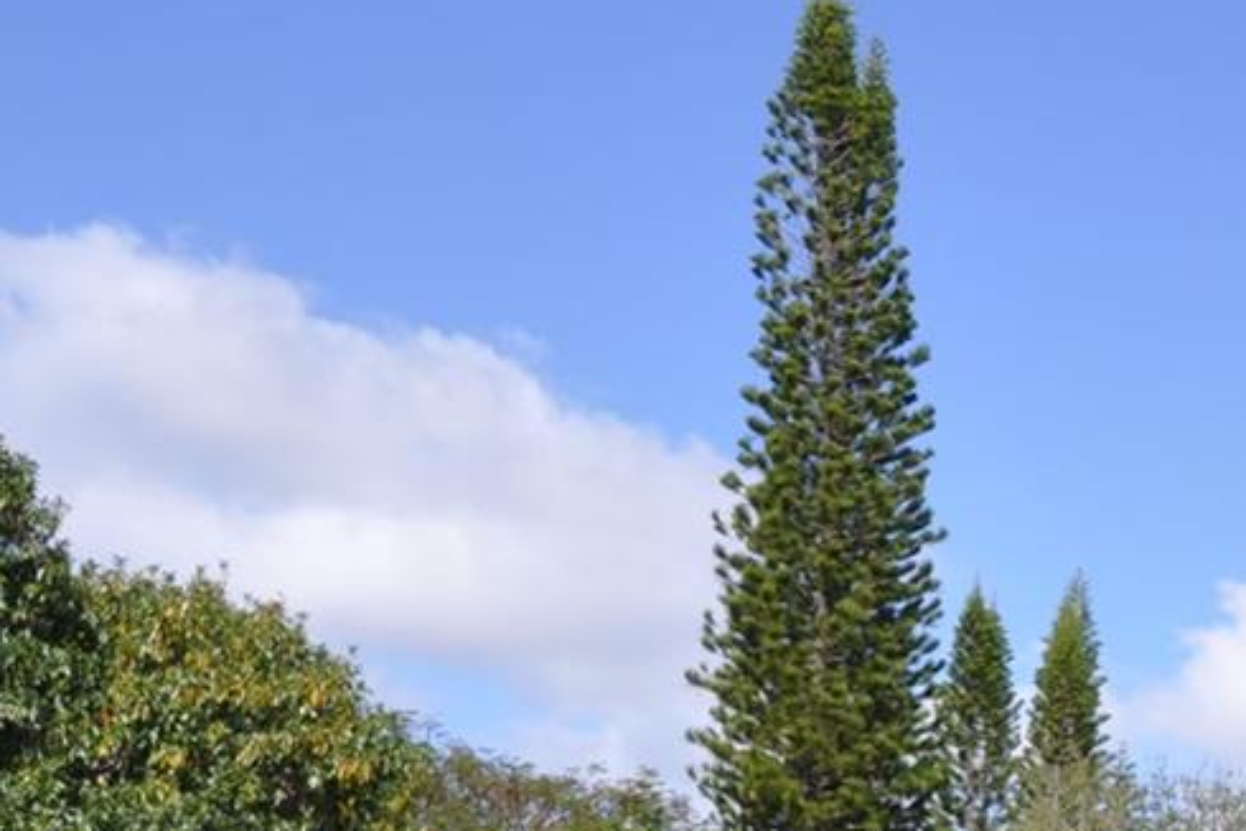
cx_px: 1343
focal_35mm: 88
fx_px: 3046
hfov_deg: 22.0
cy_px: 1202
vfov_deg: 14.6
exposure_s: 1/200
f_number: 14
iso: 200
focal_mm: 18
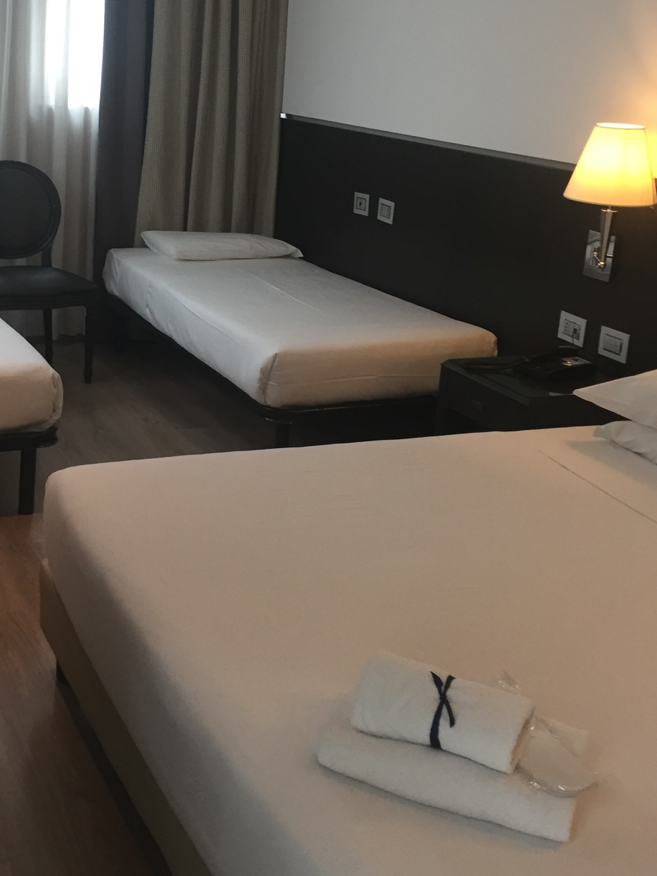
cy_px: 316
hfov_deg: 31.8
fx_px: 1139
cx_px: 192
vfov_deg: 41.7
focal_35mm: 45
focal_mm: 4.15
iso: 125
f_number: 2.2
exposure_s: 1/33
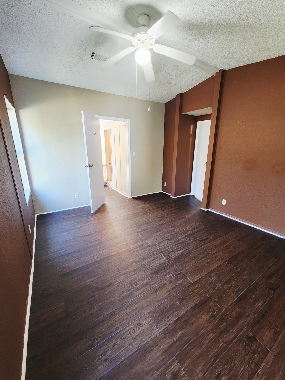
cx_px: 142
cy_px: 190
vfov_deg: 106.2
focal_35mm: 13
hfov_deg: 89.9
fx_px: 143
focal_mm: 2.2
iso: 320
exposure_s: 1/30
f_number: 2.2
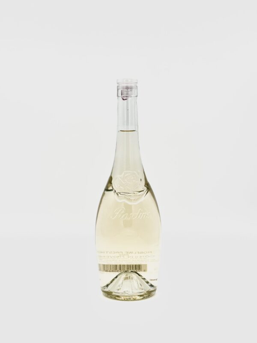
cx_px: 128
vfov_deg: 39.7
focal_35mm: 48
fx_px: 475
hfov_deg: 30.3
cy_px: 172
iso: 64
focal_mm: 6.86
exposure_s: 1/1227
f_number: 1.78
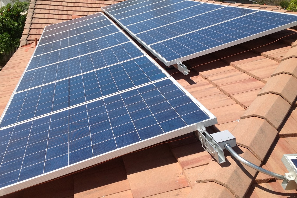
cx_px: 137
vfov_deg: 31.1
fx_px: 355
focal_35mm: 43
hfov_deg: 45.4
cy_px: 84
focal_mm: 4.28
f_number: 2.4
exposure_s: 1/1779
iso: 50
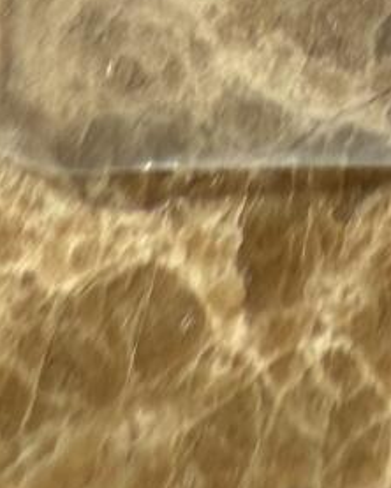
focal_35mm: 152
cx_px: 877
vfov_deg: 9.4
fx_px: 2196
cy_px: -1076
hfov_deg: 9.3
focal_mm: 2.22
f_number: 2.2
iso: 40
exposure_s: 1/865
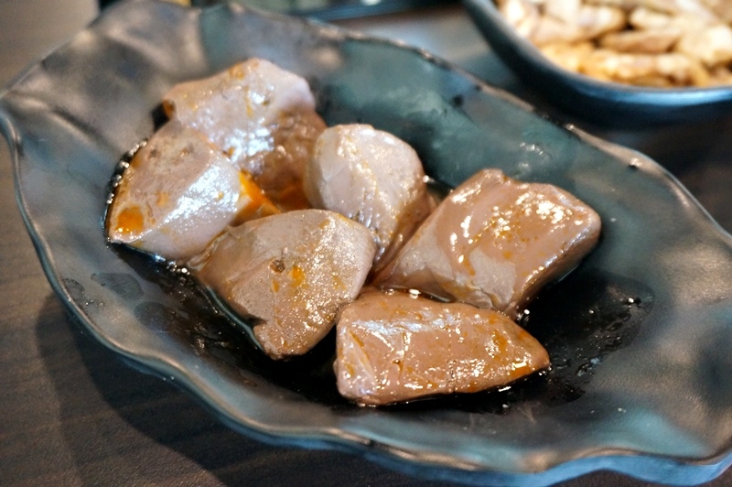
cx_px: 366
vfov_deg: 36.8
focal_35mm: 36
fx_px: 731
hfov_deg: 53.2
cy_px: 244
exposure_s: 1/50
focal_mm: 24
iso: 3200
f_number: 4.5
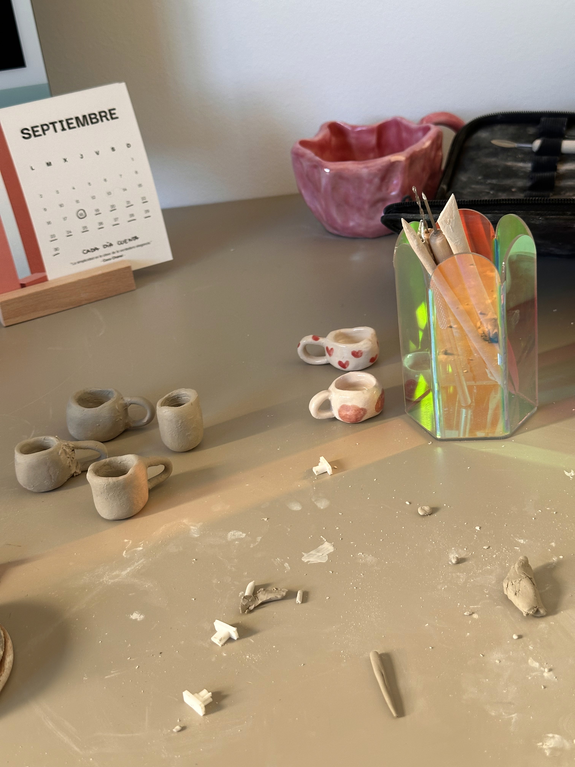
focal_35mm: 48
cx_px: 288
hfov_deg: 30.3
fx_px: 1063
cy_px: 384
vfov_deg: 39.7
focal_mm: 6.86
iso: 80
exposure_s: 1/80
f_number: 1.78
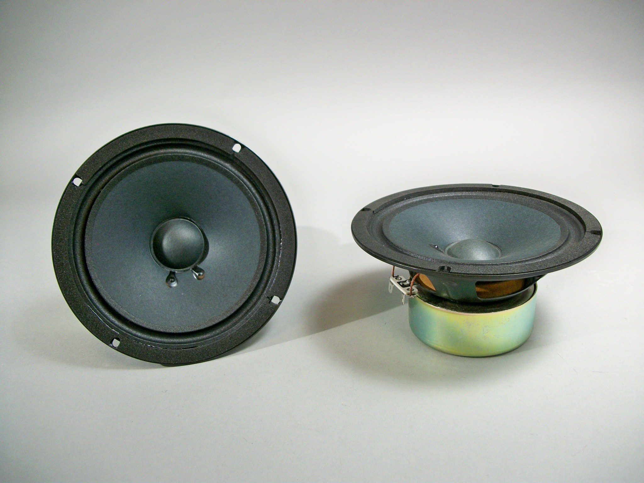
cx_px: 322
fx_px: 595
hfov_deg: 56.8
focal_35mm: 32
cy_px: 242
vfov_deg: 44.2
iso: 84
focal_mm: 5.7
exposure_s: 1/60
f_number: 2.9
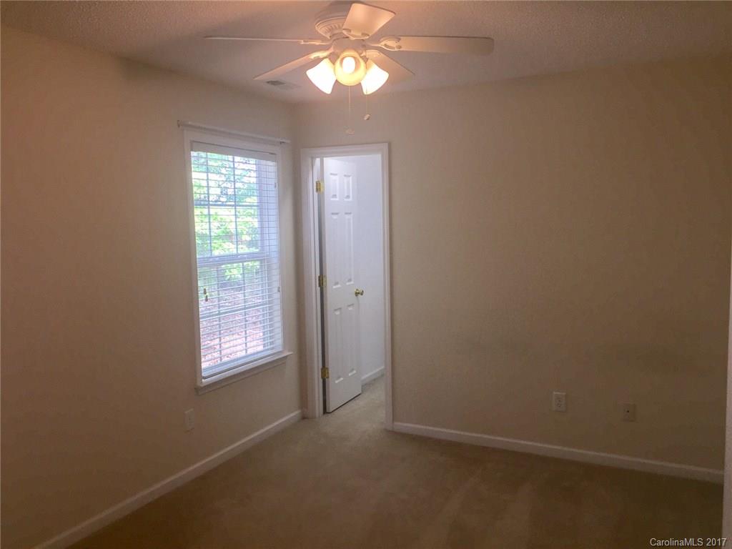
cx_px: 366
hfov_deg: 61.7
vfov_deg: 48.2
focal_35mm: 29
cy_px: 274
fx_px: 613
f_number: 2.2
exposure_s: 1/37
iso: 32
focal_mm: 4.15
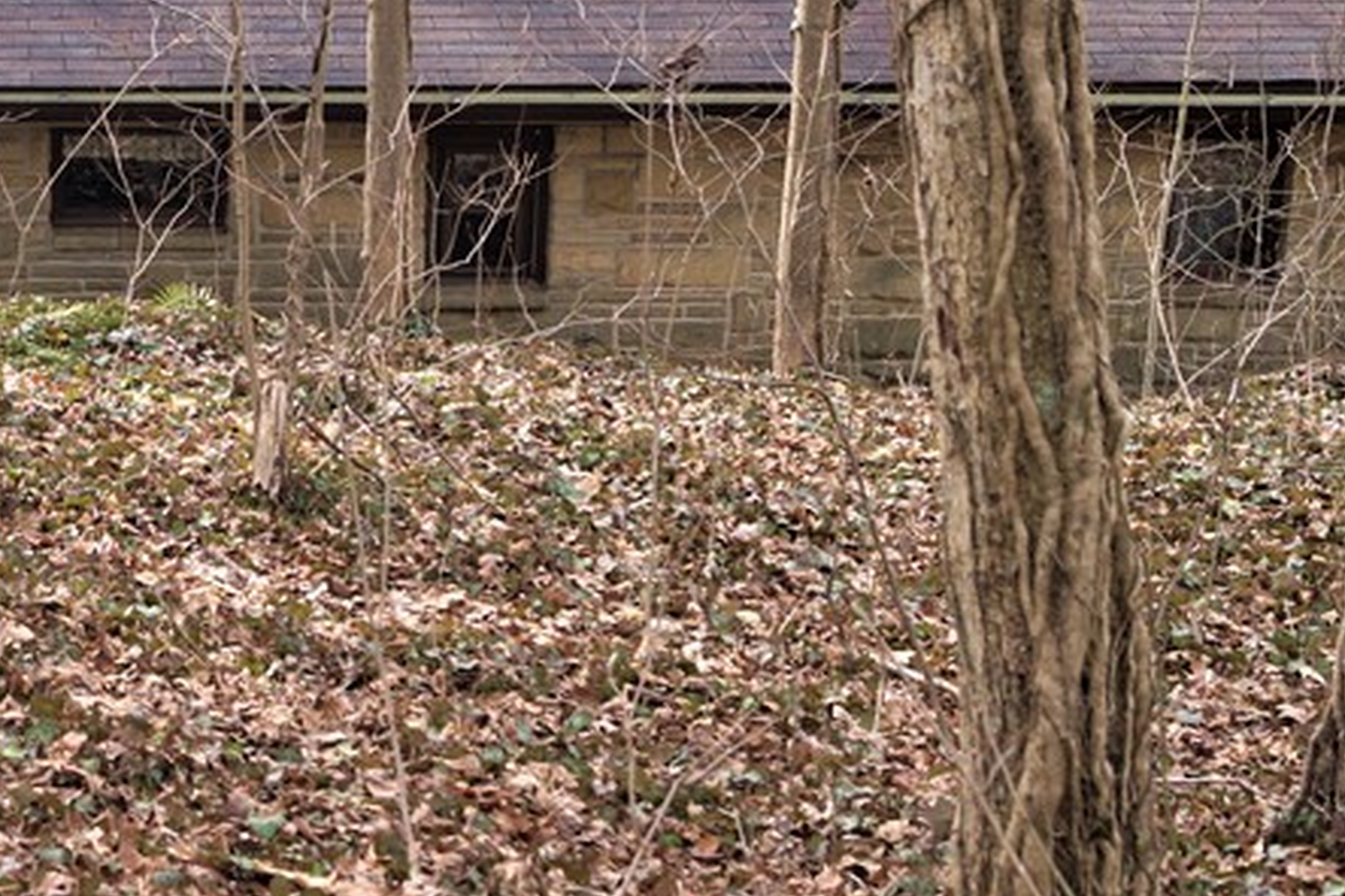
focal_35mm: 88
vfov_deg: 15.5
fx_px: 3288
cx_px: -42
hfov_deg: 22.1
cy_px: 351
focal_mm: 24
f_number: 5
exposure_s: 1/100
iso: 100
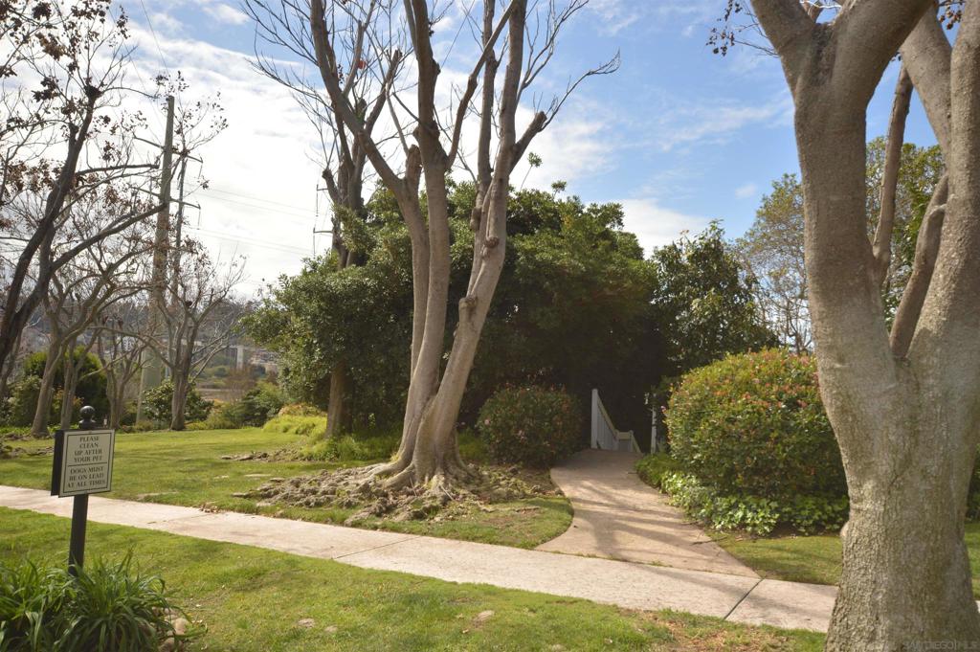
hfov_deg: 64.6
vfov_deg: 45.6
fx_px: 775
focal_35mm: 28
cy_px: 326
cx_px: 490
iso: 100
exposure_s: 1/250
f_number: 8
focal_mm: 19
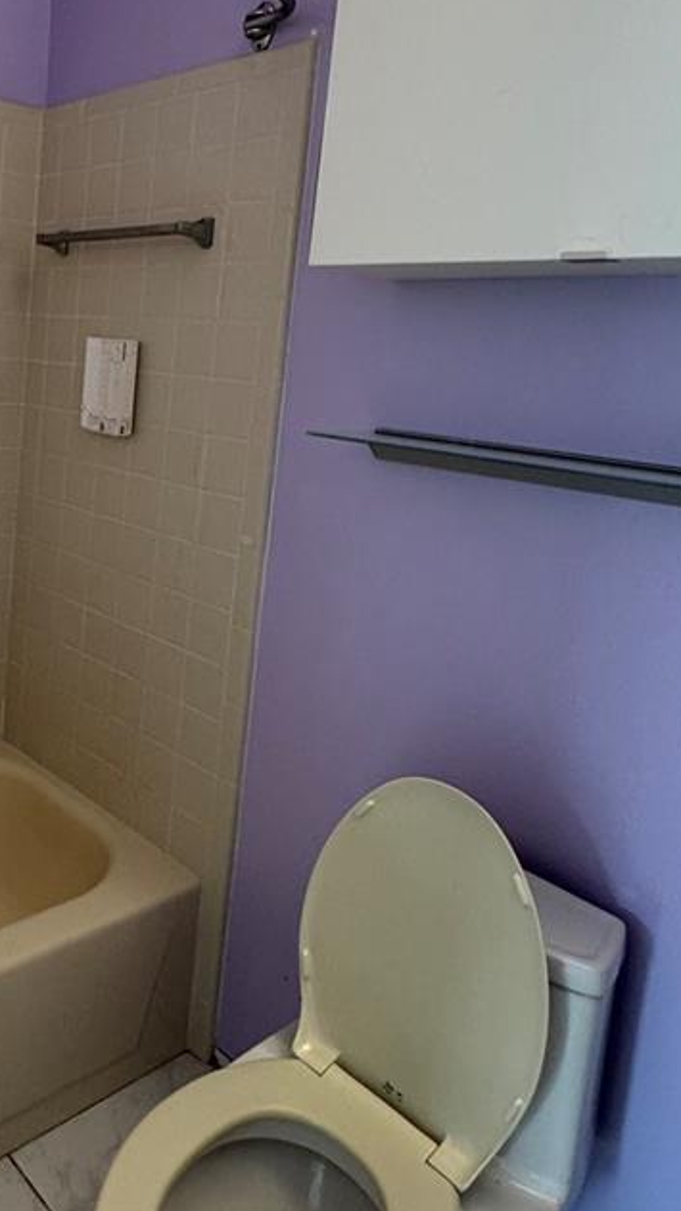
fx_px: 931
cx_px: 52
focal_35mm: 29
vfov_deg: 65.2
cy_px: 464
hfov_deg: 37.2
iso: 200
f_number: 2.2
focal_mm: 2.22
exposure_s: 1/60
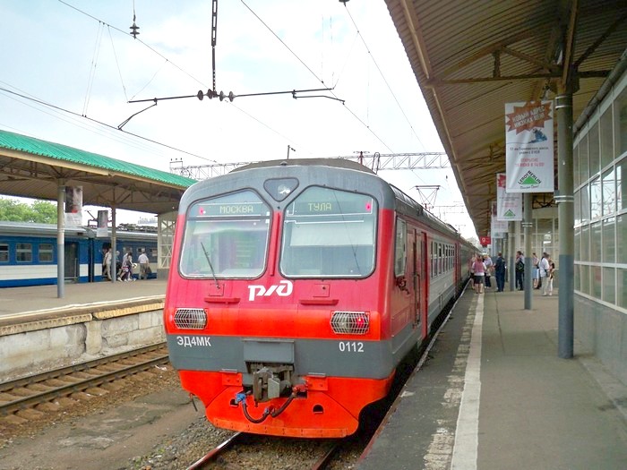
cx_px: 314
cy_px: 235
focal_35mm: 35
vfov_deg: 40.7
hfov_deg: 52.6
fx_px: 634
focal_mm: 6.3
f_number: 3.1
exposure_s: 1/200
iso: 125
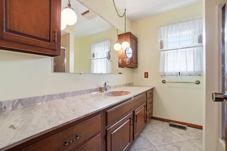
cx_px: 114
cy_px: 76
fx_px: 95
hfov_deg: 100.4
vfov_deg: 77.3
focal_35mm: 15
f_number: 5.6
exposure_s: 1/125
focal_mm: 10
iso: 125
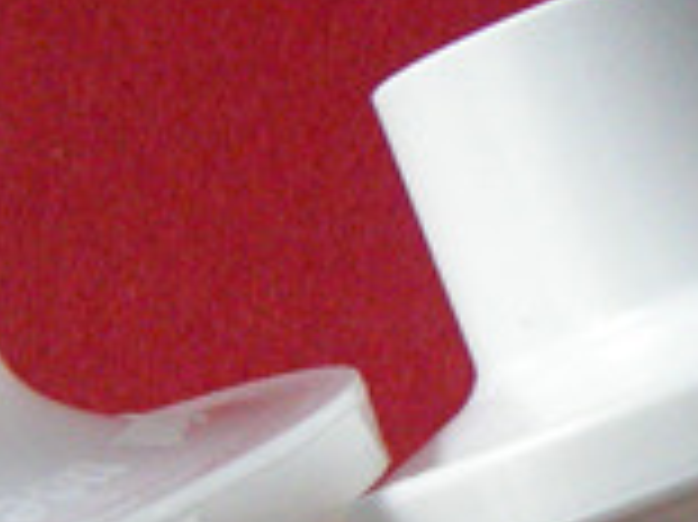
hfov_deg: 10.4
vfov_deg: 7.9
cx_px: 932
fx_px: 3748
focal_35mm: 186
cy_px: 529
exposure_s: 1/67.4
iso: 348
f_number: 3.4
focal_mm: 7.5
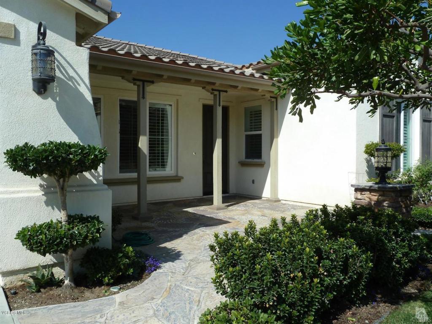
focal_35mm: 29
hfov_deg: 61.7
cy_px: 162
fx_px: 362
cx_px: 216
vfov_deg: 48.2
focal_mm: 4.7
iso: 80
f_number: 5
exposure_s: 1/500
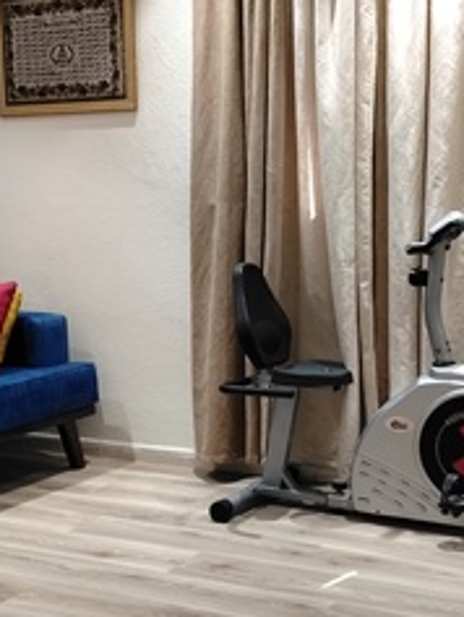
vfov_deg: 36.7
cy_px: 353
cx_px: 319
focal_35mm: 52
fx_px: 929
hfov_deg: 27.8
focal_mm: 4.05
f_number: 1.8
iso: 828
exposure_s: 1/33.3
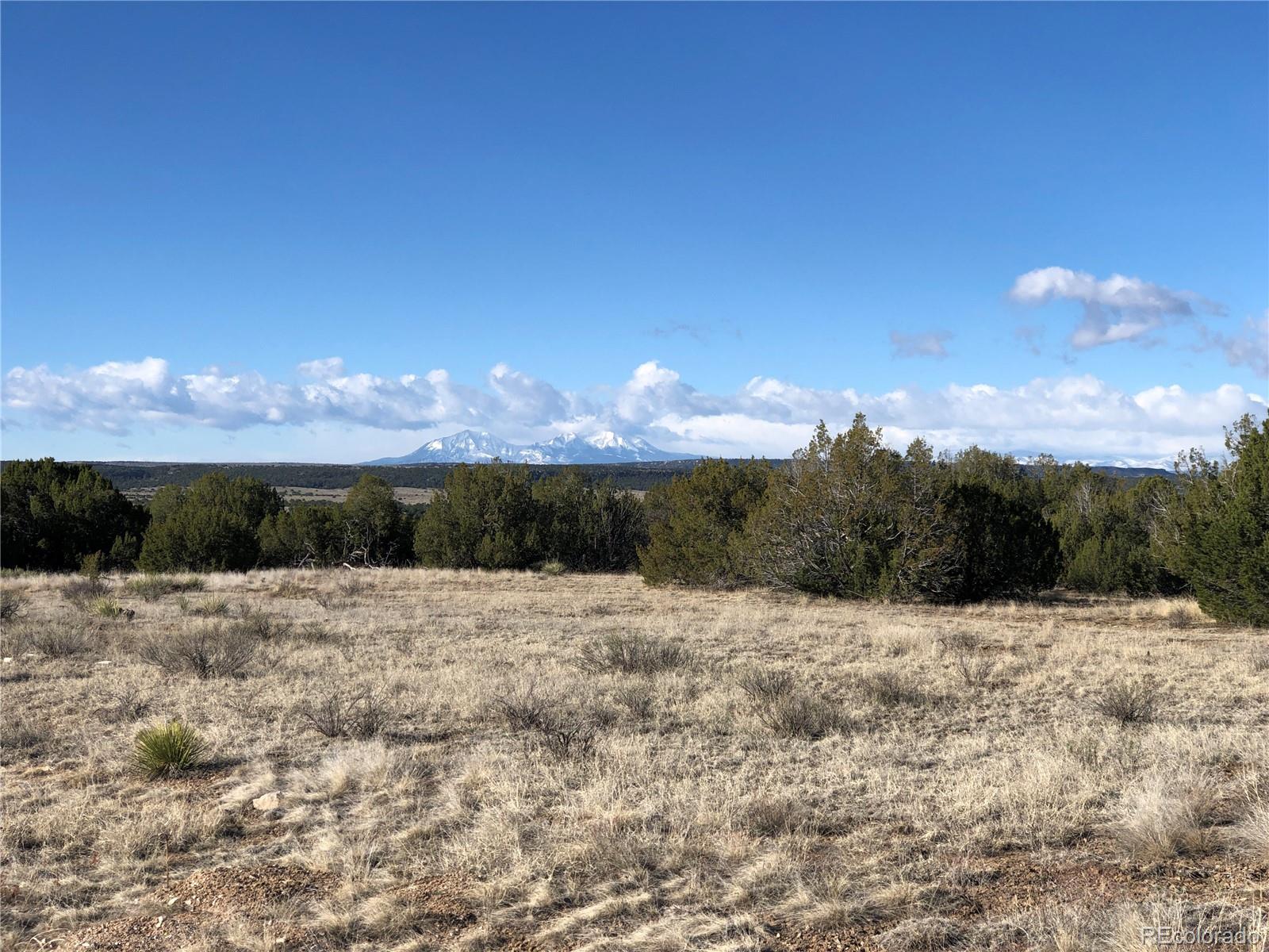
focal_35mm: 57
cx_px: 634
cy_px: 476
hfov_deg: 33.8
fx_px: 2090
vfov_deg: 25.7
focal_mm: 6.6
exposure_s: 1/960
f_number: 2.8
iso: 20
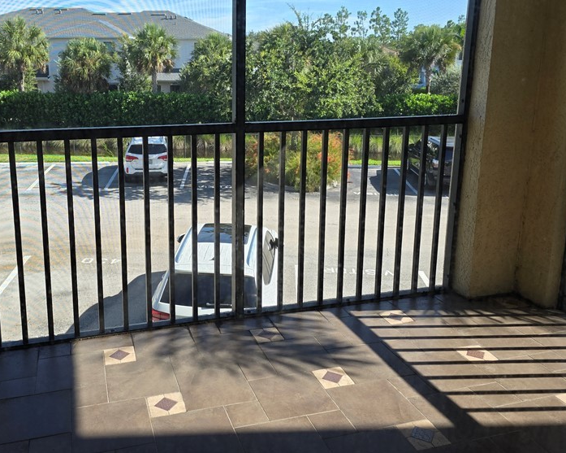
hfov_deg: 53.8
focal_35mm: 33
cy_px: 169
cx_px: 223
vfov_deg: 44.2
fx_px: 553
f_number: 1.7
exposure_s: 1/180
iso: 12
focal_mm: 6.3
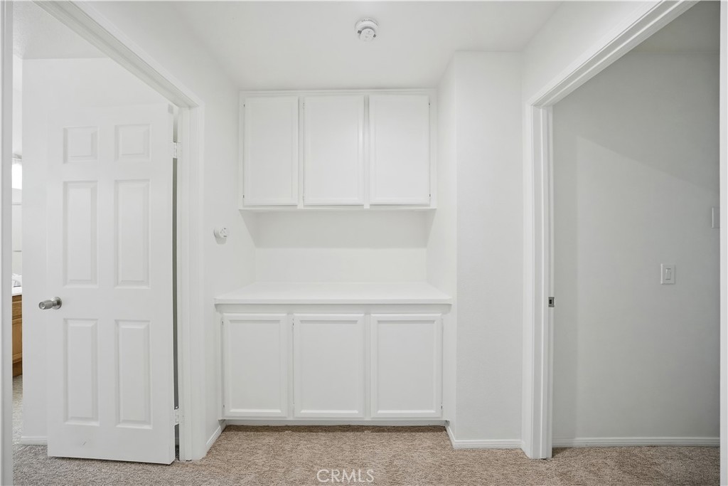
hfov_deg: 112.6
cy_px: 243
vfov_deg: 90.0
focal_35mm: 12
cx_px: 364
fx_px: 243
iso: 800
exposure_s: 1/50
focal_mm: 12
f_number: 5.6
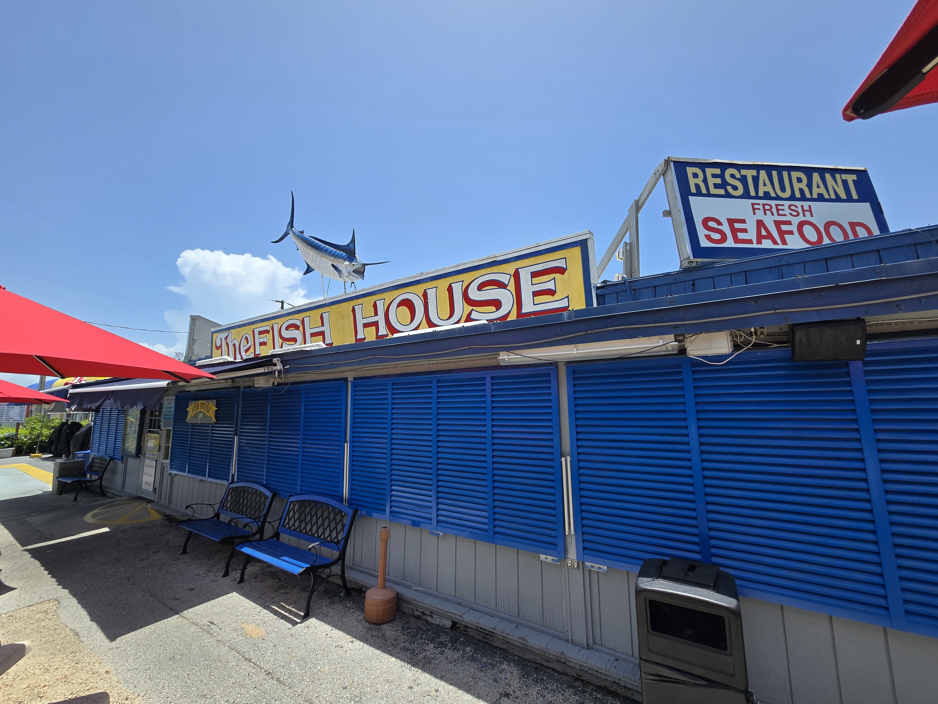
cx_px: 469
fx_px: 352
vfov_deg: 89.9
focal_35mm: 13
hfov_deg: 106.2
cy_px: 352
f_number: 2.2
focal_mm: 2.2
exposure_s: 1/2027
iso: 50
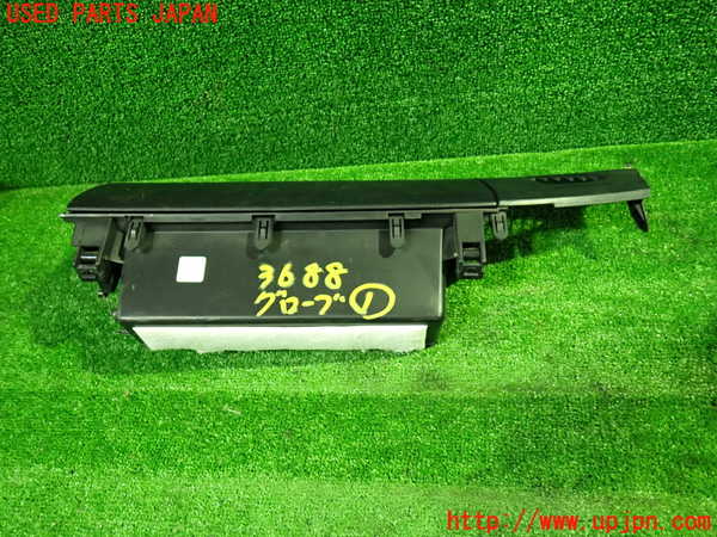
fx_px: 518
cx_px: 358
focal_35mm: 25
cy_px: 268
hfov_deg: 69.4
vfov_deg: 54.9
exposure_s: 1/30
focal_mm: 4.5
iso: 640
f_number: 2
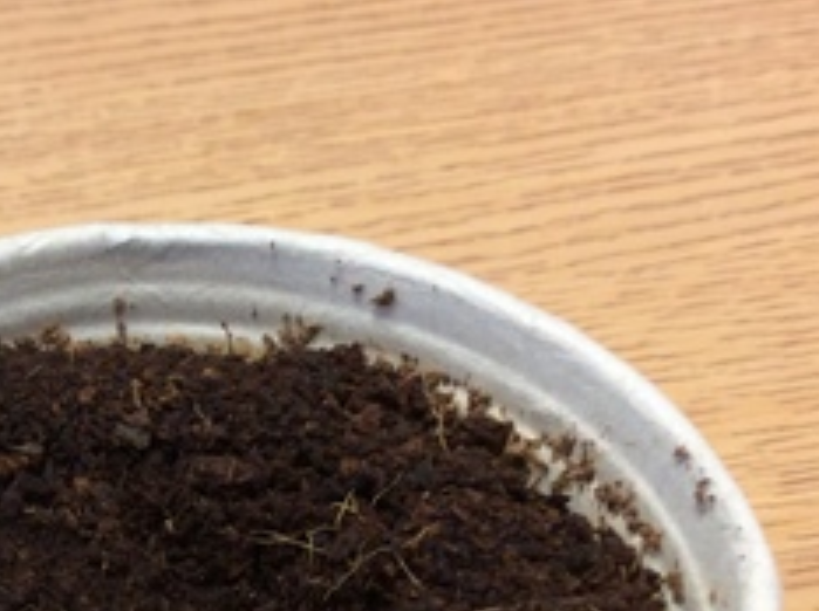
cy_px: 611
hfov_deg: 21.9
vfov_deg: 16.4
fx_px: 2079
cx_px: 109
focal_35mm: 88
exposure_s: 1/24
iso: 64
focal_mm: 3.3
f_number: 2.4
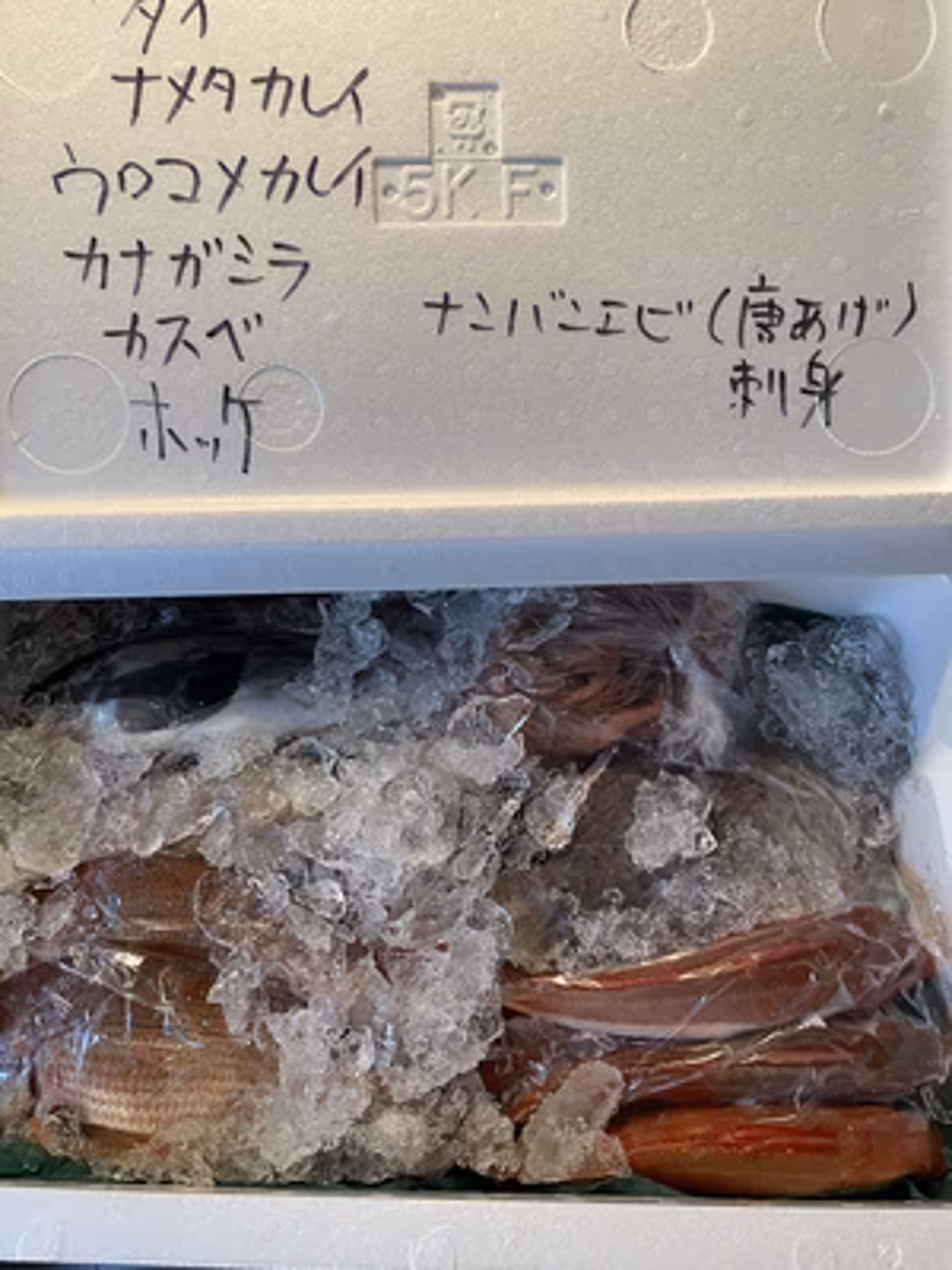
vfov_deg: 67.3
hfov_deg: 53.1
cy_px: 635
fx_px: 953
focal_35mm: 26
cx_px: 476
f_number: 1.6
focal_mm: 4.2
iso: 160
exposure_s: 1/50
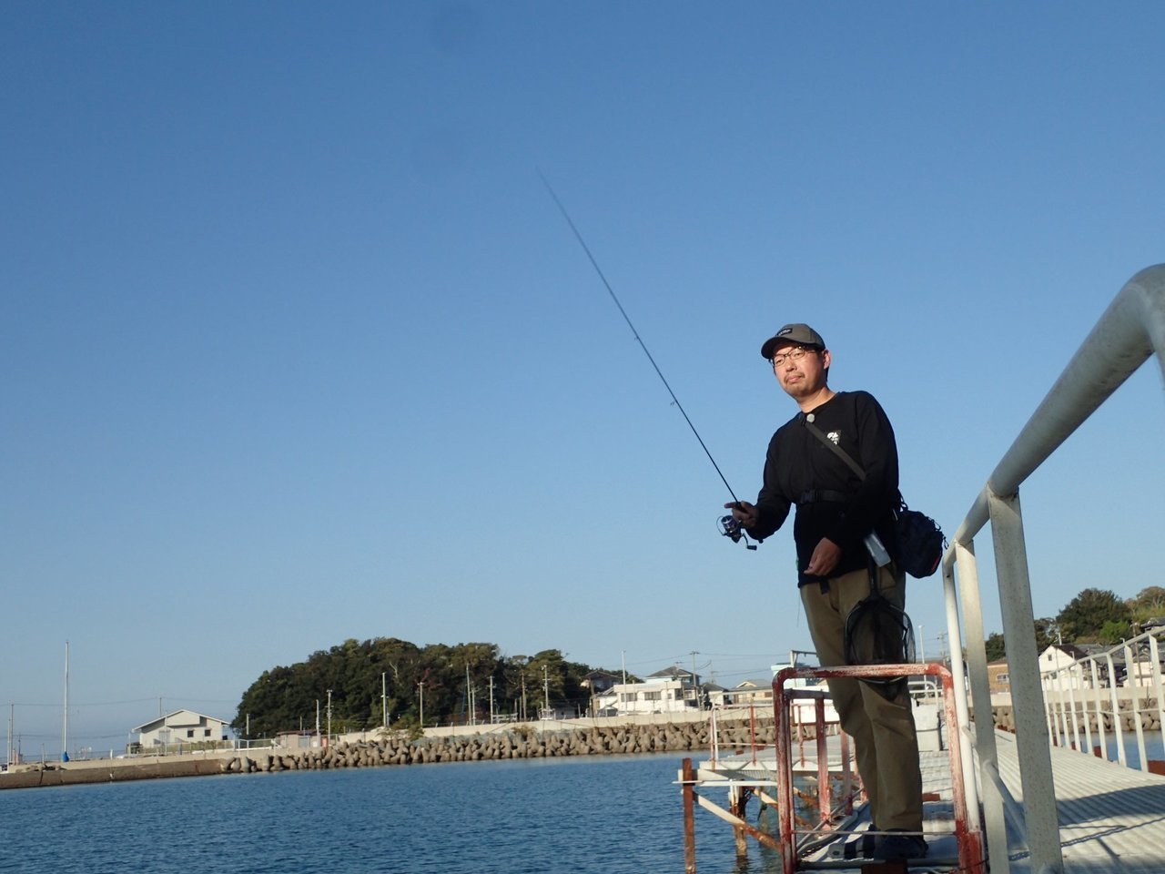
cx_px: 582
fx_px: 1447
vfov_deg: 33.6
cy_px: 437
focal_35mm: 43
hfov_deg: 43.9
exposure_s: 1/1000
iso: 100
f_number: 4
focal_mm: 7.86
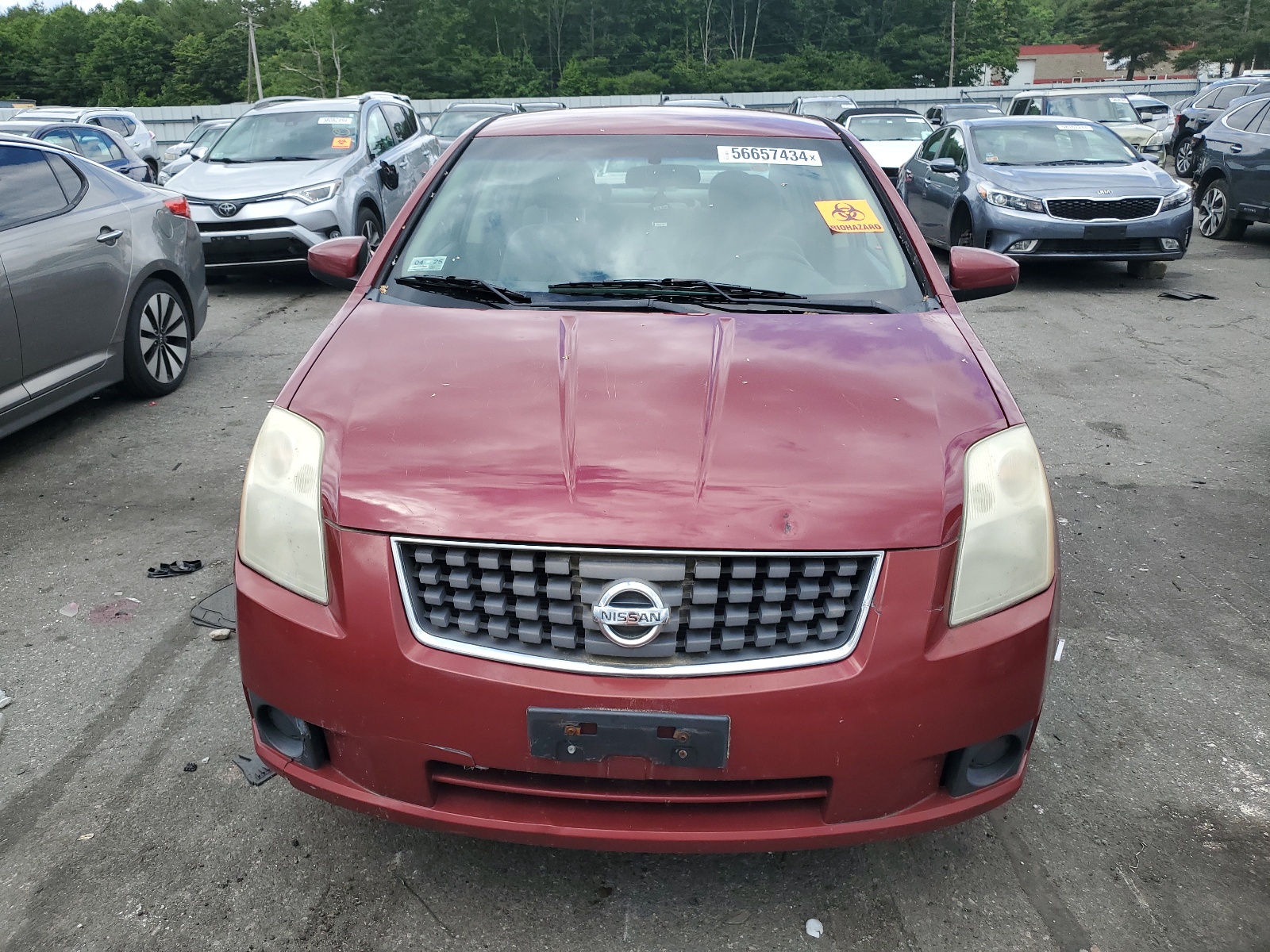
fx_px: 954
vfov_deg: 53.1
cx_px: 635
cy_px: 476
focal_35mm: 26
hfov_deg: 67.3
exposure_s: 1/1429
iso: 50
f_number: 1.5
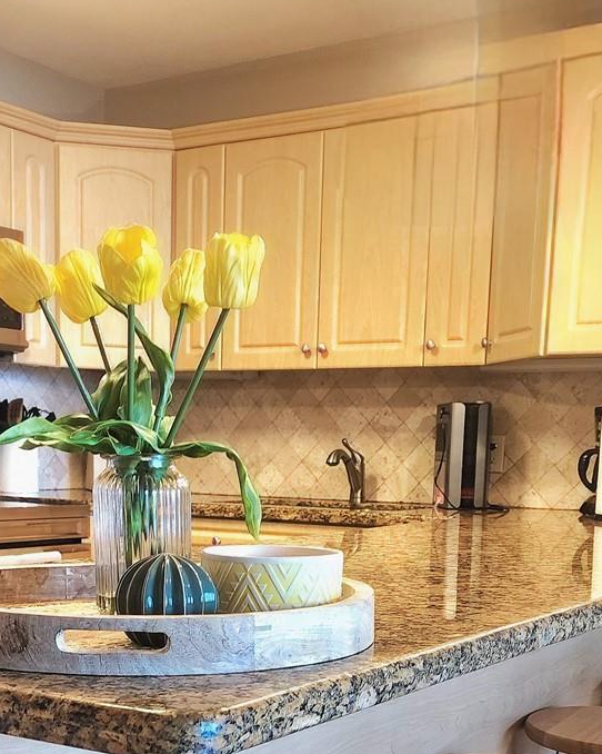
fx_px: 1181
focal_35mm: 53
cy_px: 634
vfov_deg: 34.0
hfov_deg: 28.6
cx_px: 257
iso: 320
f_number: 1.8
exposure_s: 1/120
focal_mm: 6.4
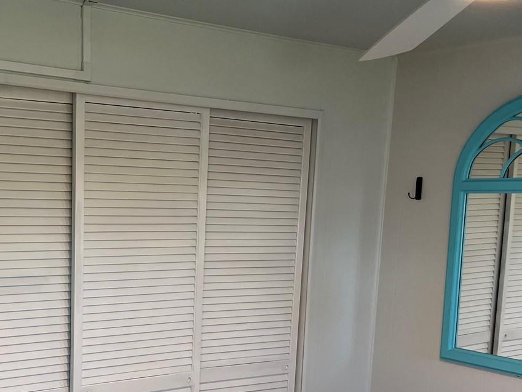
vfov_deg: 29.0
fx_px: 739
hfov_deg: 37.7
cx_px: 118
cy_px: 316
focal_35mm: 49
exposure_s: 1/120
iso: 80
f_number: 1.6
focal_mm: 5.1
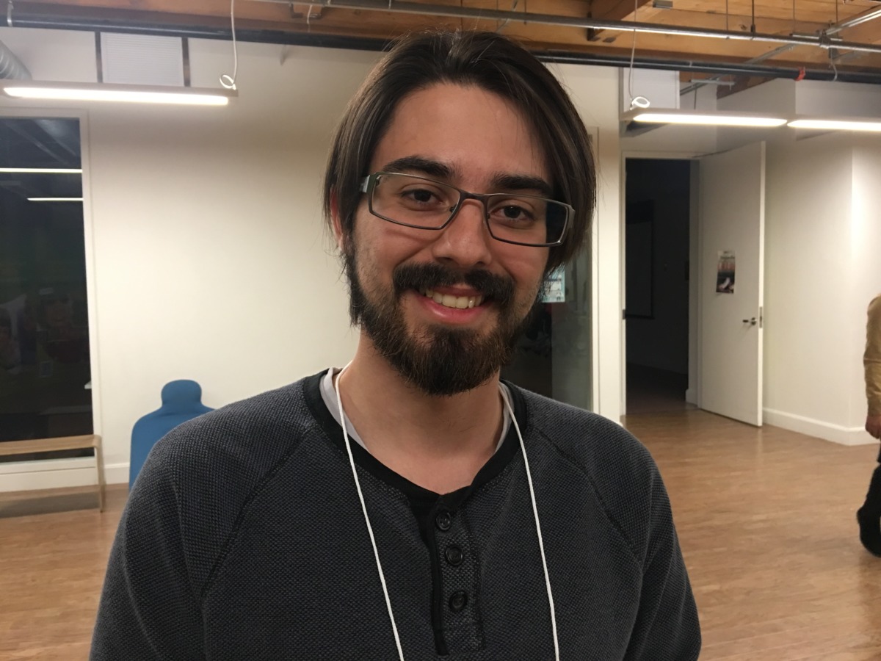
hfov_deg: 61.7
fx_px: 738
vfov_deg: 48.2
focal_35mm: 29
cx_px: 440
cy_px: 330
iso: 80
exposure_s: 1/15
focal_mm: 4.15
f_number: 2.2
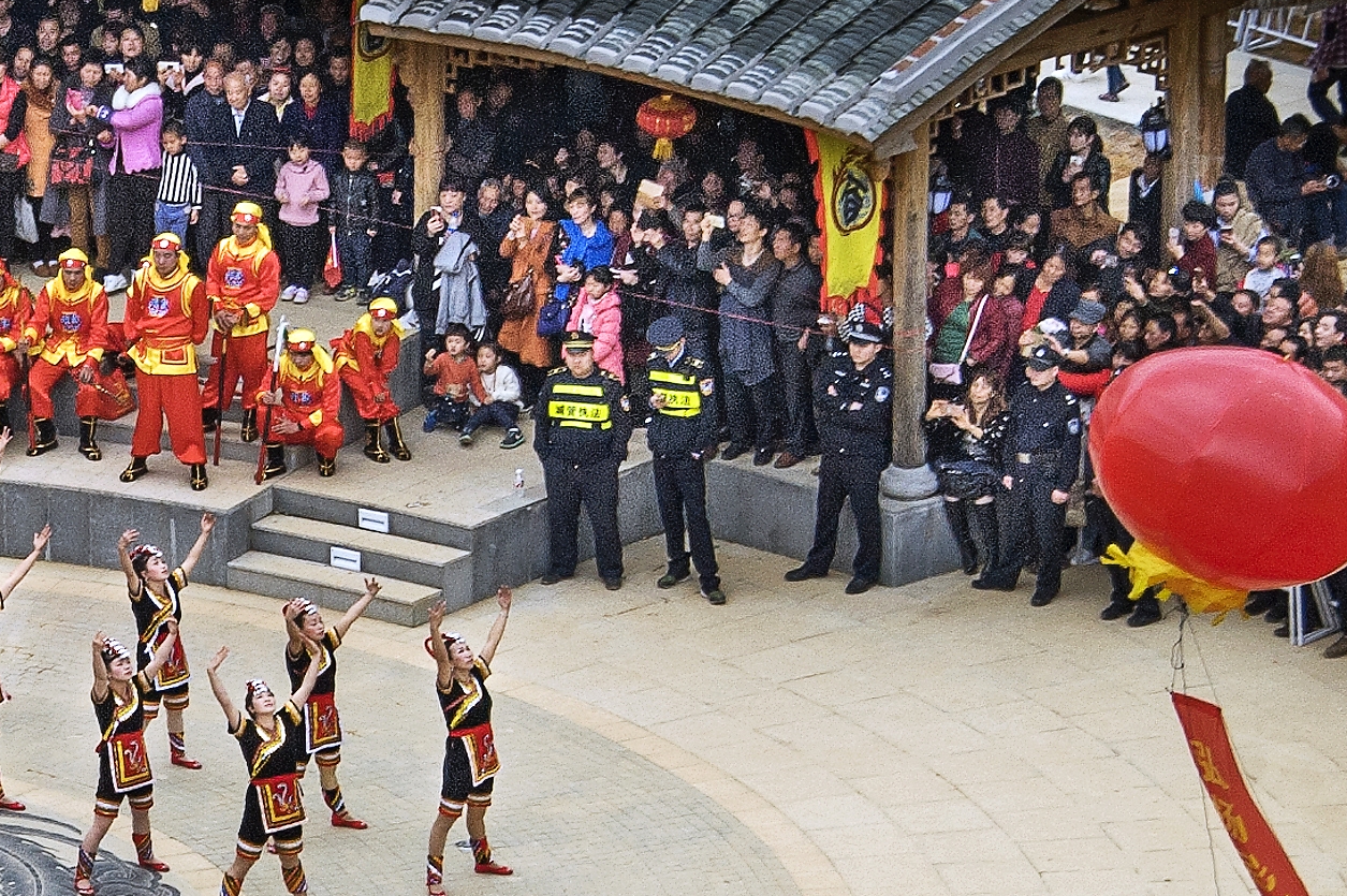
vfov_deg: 3.9
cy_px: 842
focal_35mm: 356
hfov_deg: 5.8
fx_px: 13311
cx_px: 0
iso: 320
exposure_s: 1/500
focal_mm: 105
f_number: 8
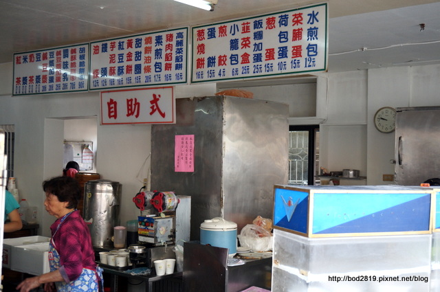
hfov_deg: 41.2
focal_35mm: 48
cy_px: 146
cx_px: 220
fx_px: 586
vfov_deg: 28.0
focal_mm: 32
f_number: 5
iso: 400
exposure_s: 1/160
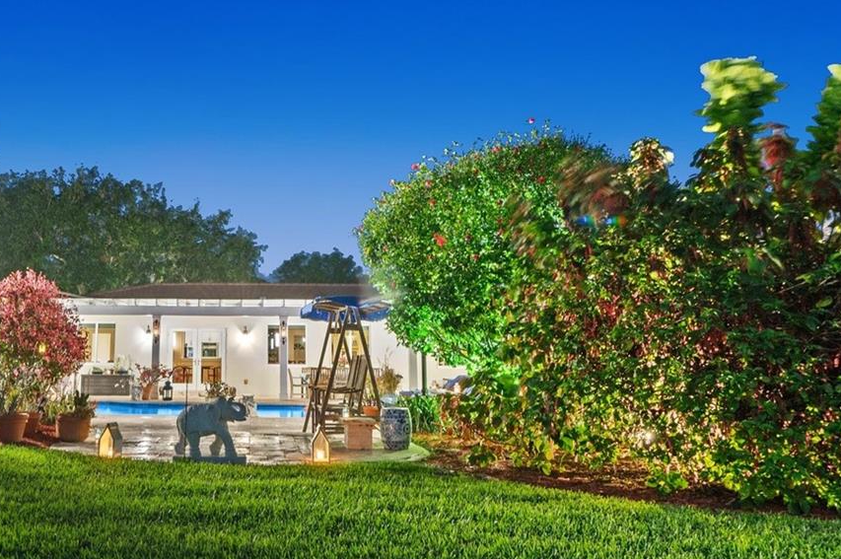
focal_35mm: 30
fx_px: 700
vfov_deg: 43.5
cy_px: 271
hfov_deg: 59.1
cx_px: 222
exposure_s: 6
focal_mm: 16
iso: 200
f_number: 8
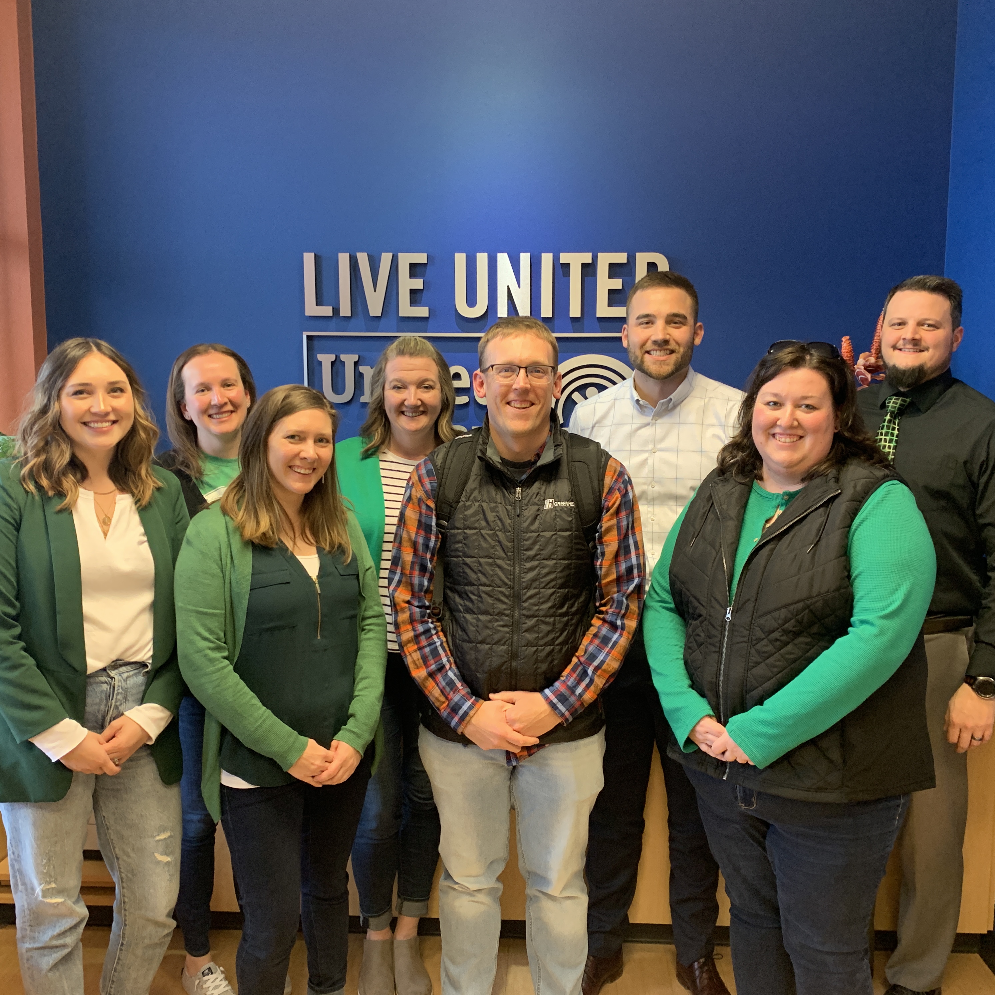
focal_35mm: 31
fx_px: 1008
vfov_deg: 52.5
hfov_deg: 52.5
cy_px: 500
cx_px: 506
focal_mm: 4.25
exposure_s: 1/60
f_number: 1.8
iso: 200
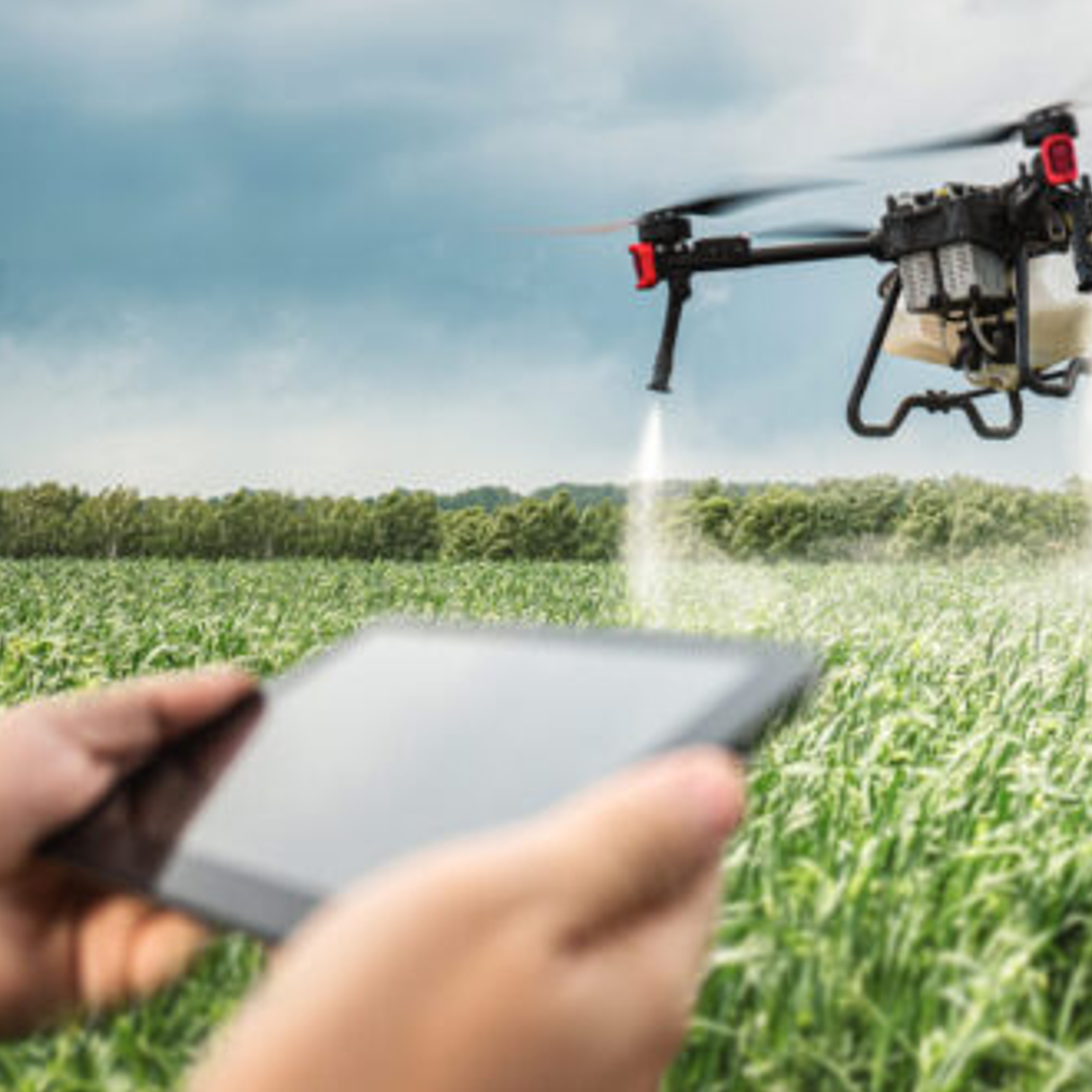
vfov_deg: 12.9
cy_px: 544
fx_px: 4818
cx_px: 819
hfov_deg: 12.9
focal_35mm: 135
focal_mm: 70
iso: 100
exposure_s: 1/160
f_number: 7.1
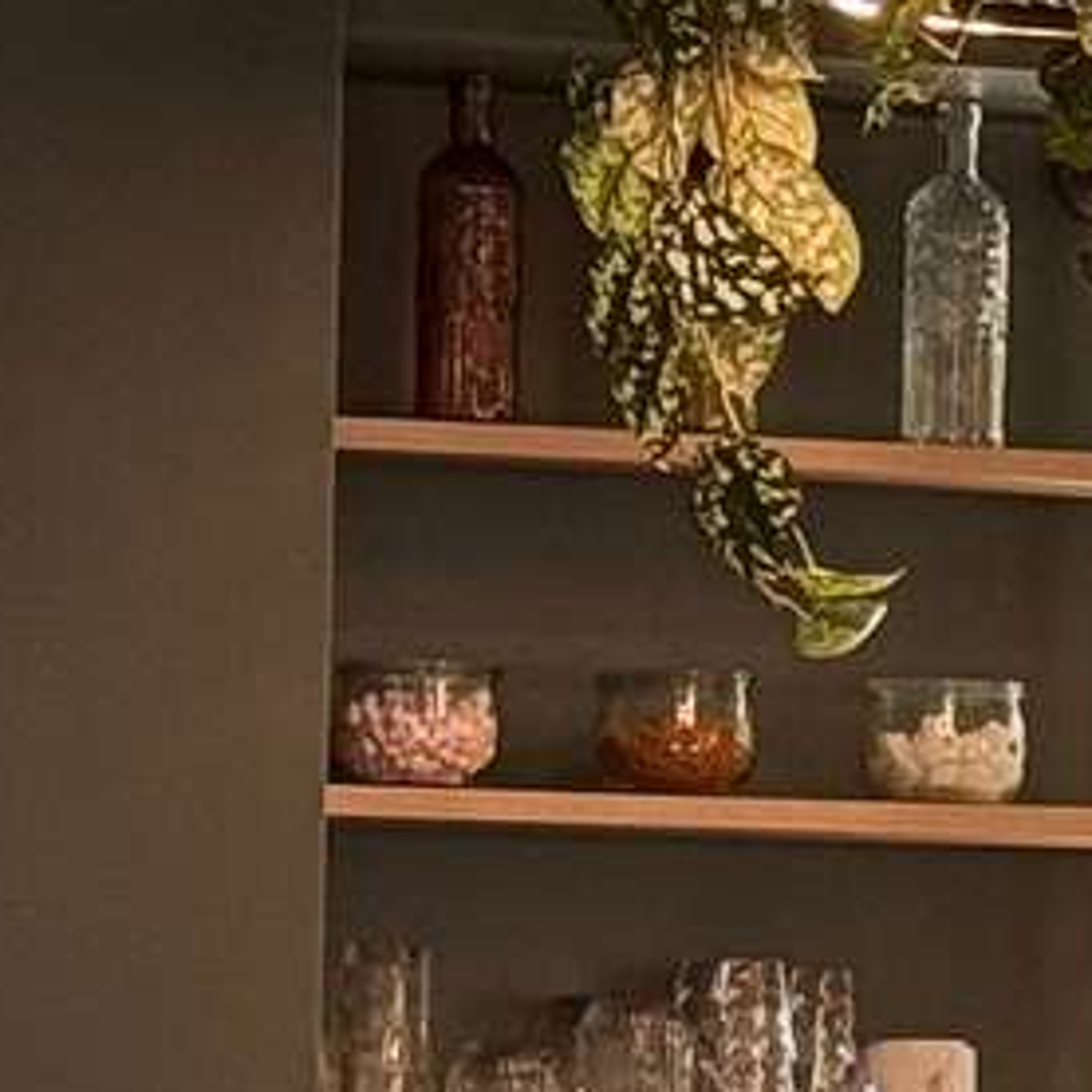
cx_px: 3410
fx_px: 11207
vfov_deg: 5.6
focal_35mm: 314
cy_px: 863
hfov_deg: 5.2
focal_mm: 6.76
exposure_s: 1/50
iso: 64
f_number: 1.78
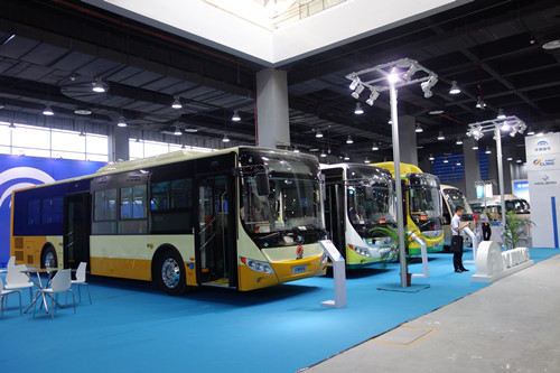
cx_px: 280
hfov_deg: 65.5
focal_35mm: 28
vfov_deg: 46.4
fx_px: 435
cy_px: 186
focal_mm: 10.4
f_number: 1.8
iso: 125
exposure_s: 1/80
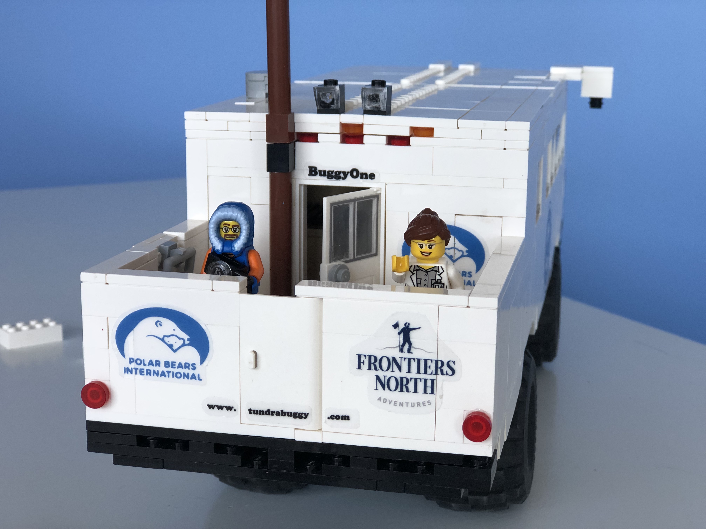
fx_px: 1163
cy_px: 264
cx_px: 353
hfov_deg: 33.8
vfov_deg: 25.7
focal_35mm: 57
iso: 32
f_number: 2.8
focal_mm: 6.6
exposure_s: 1/30
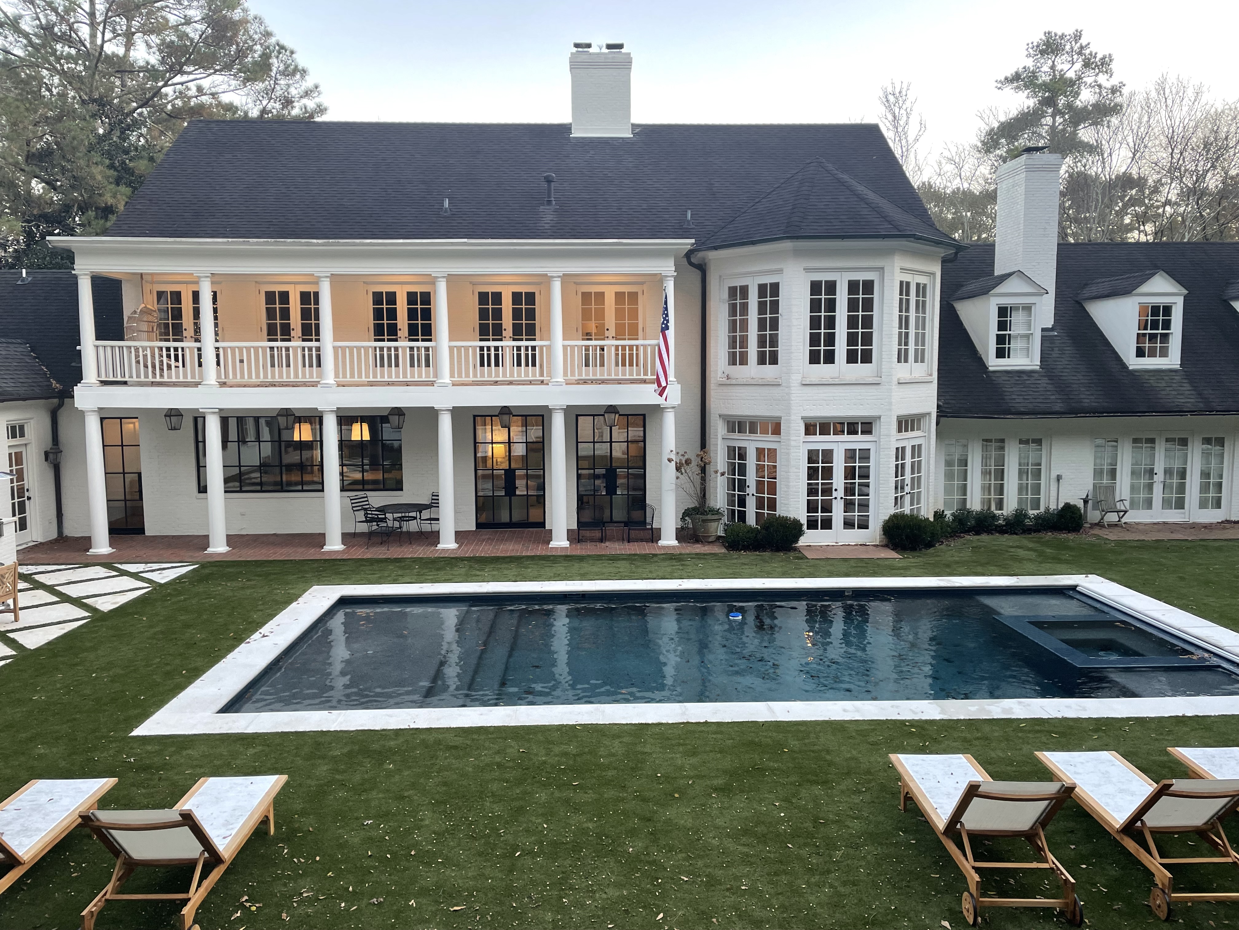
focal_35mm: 26
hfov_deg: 67.3
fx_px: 931
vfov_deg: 53.1
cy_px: 465
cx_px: 620
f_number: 1.6
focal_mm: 4.2
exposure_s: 1/121
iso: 125
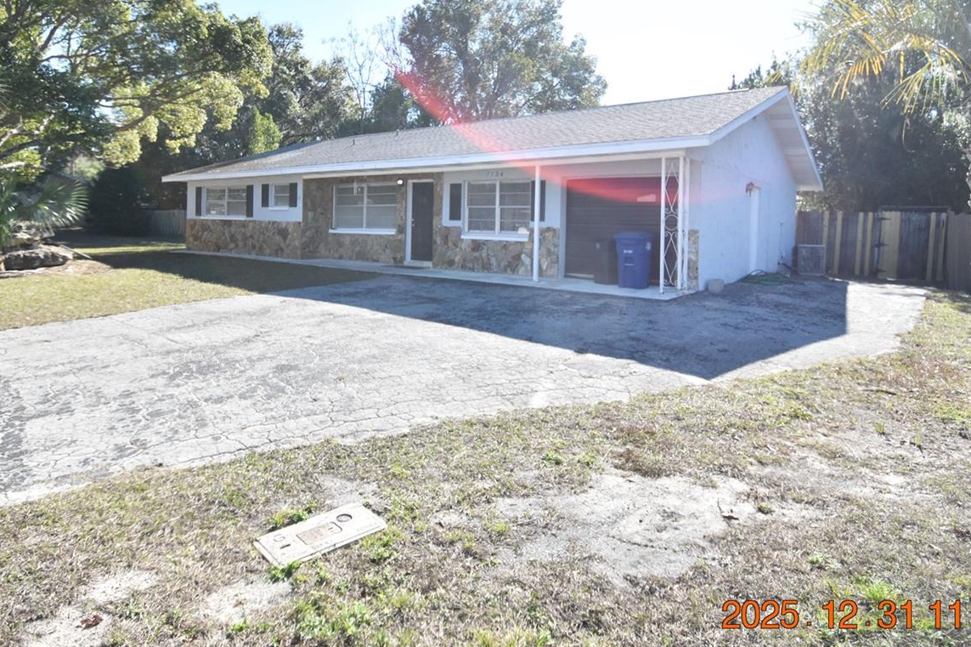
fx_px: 566
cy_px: 230
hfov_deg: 81.2
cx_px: 471
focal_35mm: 21
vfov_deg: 58.4
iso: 800
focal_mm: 10
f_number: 3.5
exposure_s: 1/3000
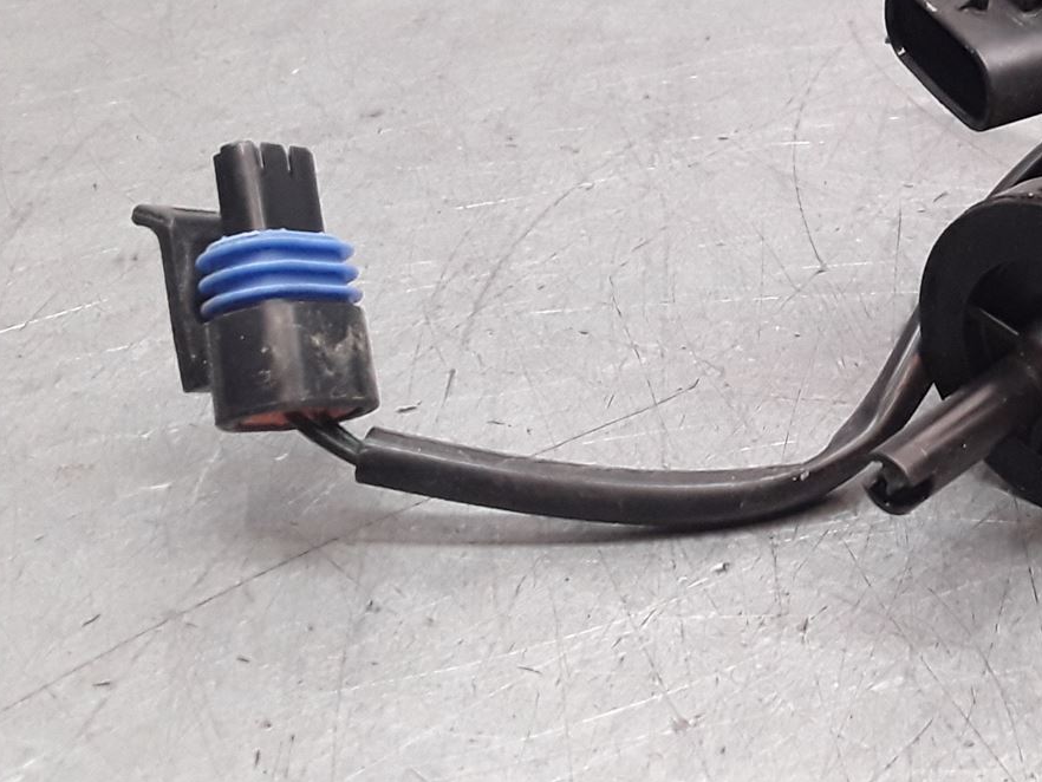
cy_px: 198
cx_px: 1064
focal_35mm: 65
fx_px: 1957
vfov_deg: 22.4
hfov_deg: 27.9
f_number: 1.9
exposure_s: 1/100
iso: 100
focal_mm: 2.91
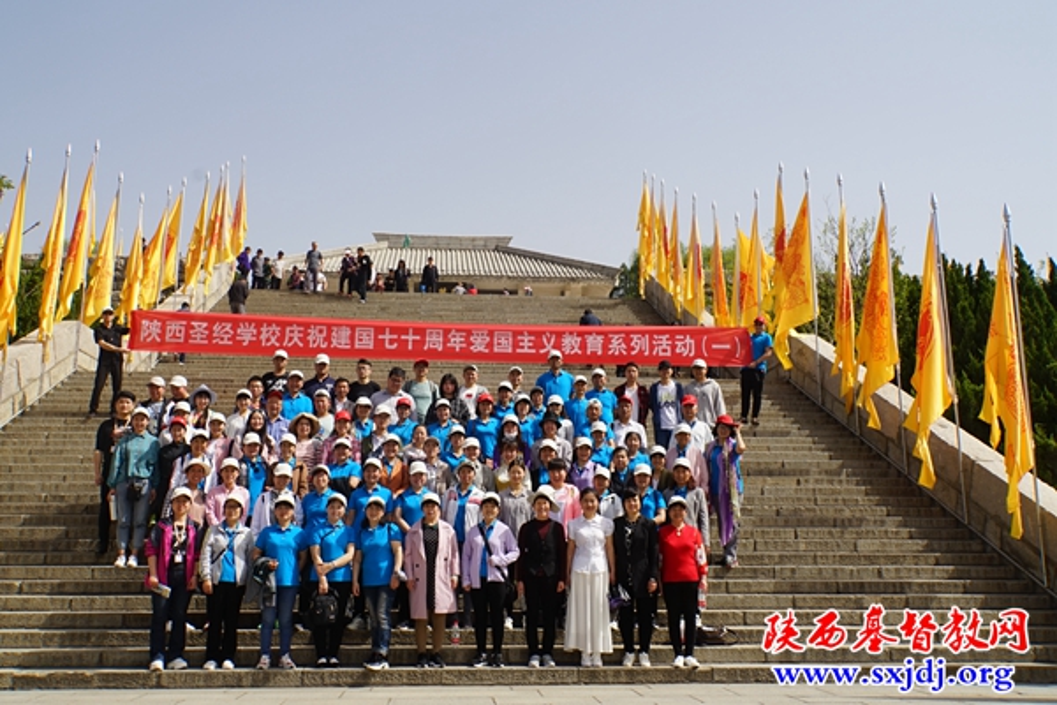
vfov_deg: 38.9
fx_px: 998
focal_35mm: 34
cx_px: 528
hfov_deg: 55.8
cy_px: 352
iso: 100
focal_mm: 23
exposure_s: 1/125
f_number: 11
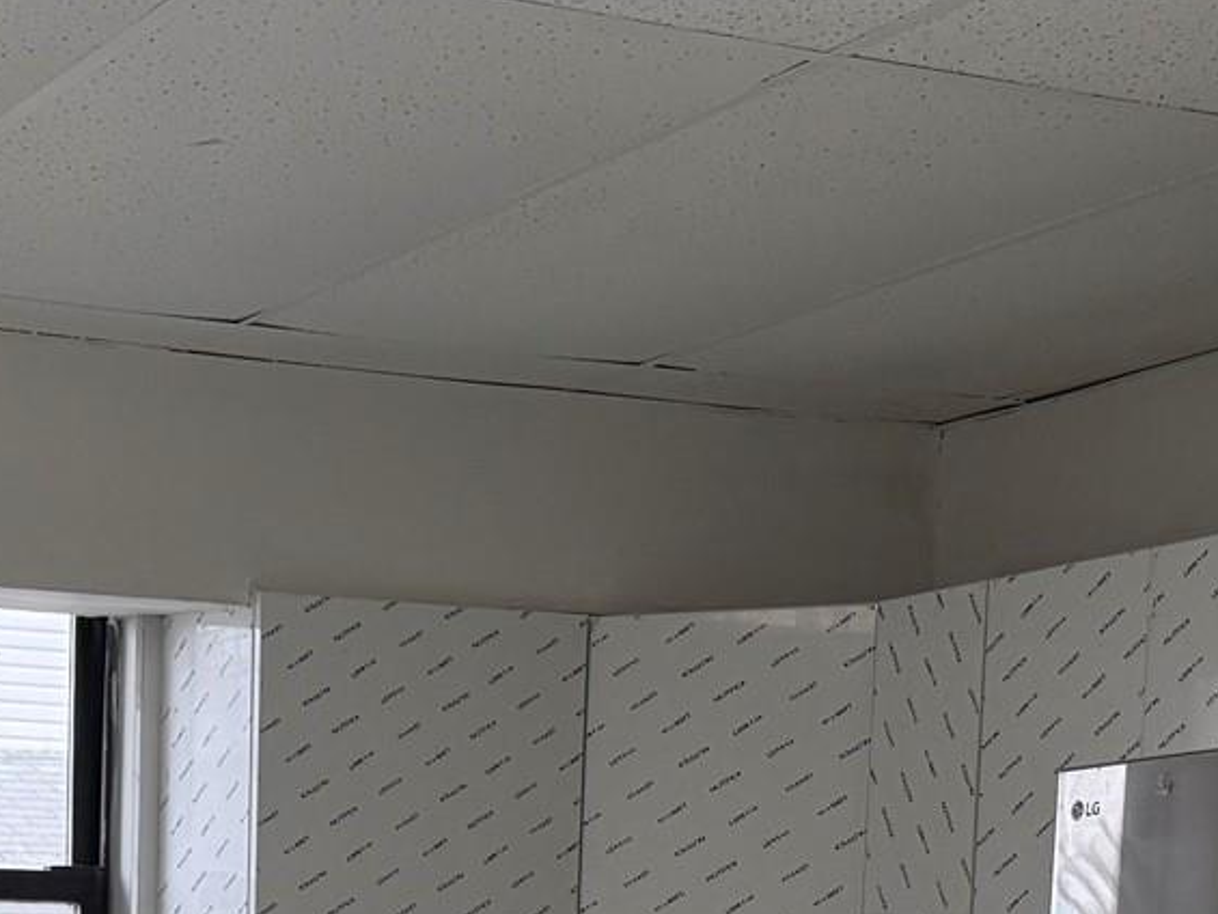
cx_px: 88
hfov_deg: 21.9
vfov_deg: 15.7
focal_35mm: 87
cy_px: 1354
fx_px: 3062
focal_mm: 6.76
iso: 160
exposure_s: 1/238
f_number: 1.78
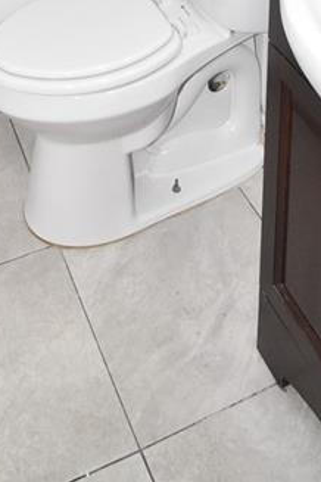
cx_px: 123
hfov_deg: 24.6
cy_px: -308
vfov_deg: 24.3
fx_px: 736
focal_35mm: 55
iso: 1600
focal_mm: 10
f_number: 8
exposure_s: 1/160
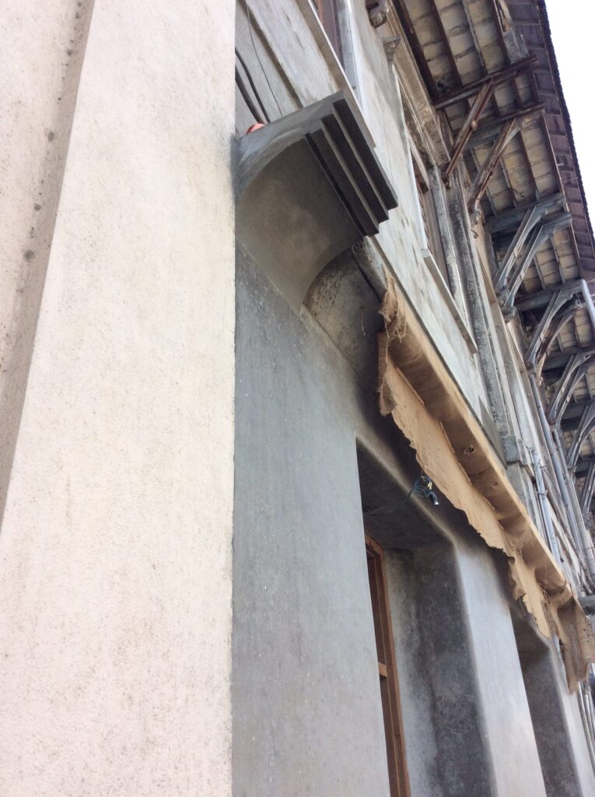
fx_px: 735
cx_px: 298
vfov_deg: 56.9
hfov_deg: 44.1
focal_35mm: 32
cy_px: 398
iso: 32
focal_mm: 3.3
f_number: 2.4
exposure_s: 1/266
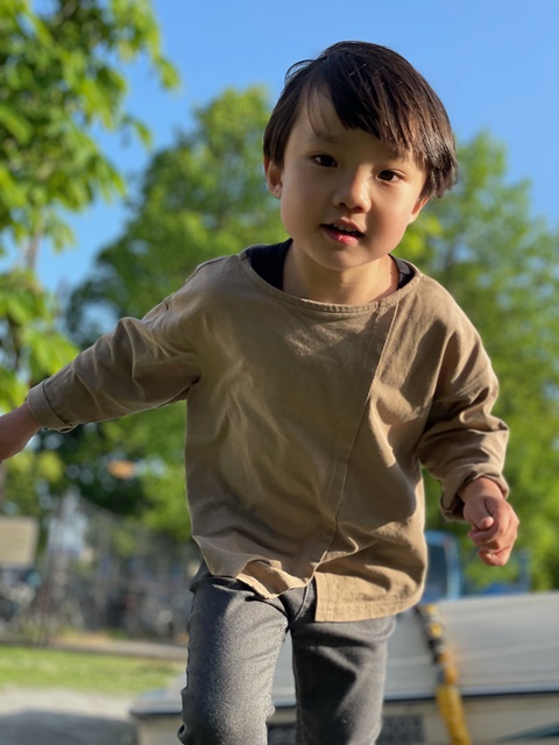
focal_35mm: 52
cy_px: 372
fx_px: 1120
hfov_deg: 28.0
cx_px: 280
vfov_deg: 36.8
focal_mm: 6
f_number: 2
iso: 25
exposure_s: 1/539
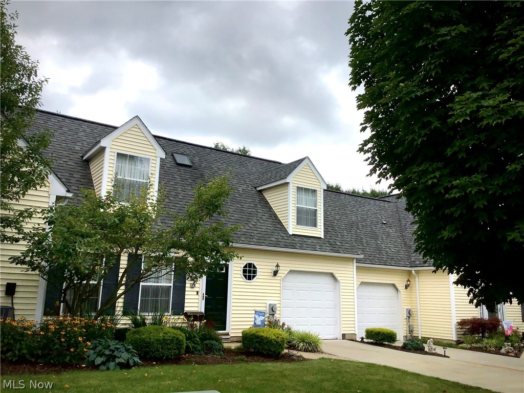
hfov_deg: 58.4
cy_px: 196
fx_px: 469
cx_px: 262
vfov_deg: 45.4
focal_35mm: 31
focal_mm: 3.3
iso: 25
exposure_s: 1/1481
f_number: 2.4
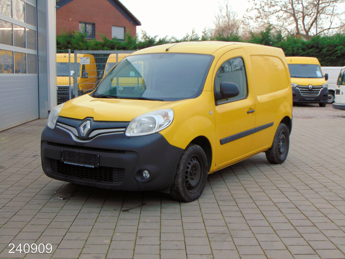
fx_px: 498
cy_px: 130
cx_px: 172
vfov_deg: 29.1
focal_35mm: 50
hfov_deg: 38.2
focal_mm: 9
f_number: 3.5
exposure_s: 1/80
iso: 80
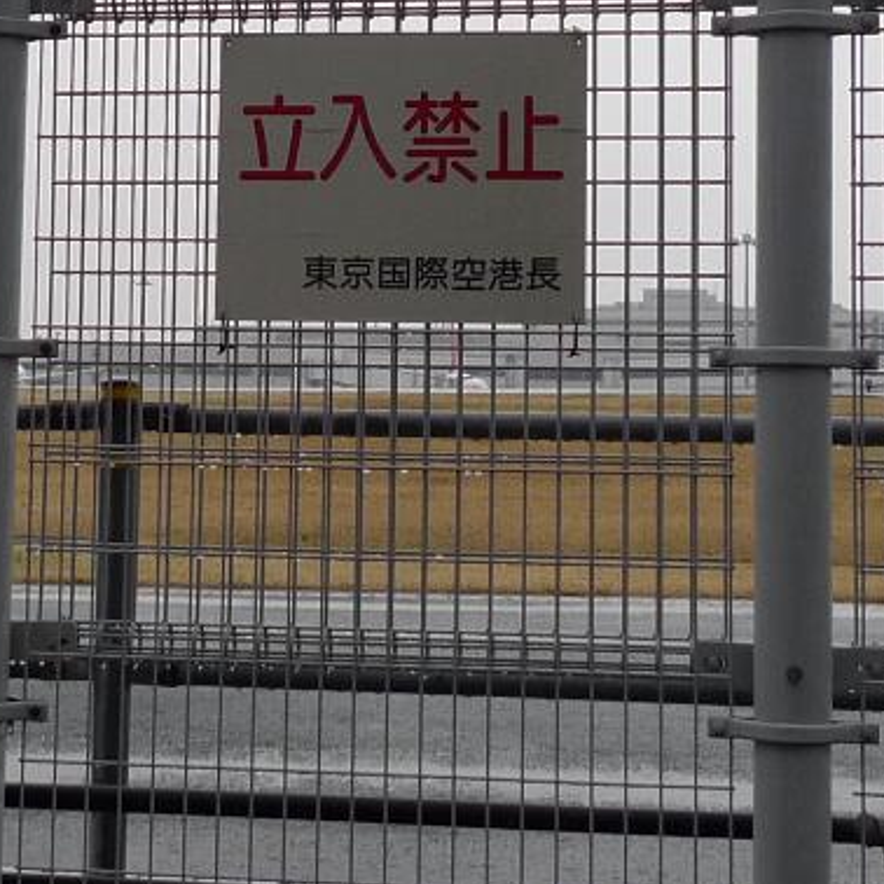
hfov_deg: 19.7
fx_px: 2543
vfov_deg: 19.6
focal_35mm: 88
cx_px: 302
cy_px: 199
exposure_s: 1/2000
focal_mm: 5.4
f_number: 2.1
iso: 125
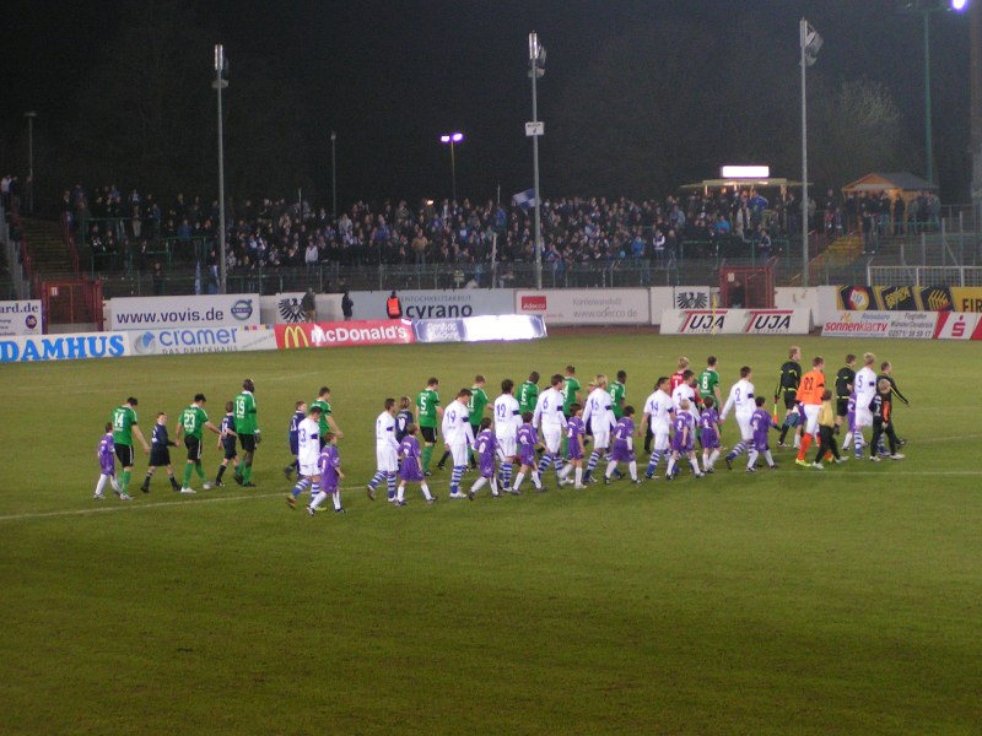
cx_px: 491
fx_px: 3376
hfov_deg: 16.6
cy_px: 368
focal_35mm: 119
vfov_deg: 12.5
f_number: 3.5
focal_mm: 18.2
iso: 200
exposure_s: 1/40
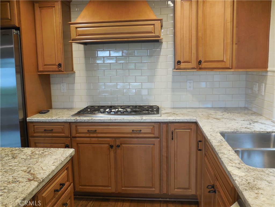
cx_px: 138
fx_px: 270
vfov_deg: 41.8
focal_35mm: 34
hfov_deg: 54.0
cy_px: 104
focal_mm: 6.1
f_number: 3.4
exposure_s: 1/30
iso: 200
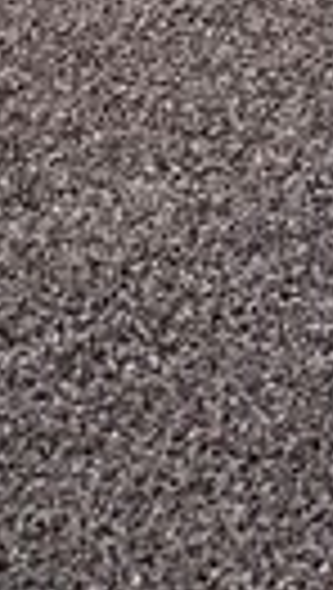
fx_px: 3192
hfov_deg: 4.9
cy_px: -1230
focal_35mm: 204
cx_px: 1692
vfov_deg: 8.6
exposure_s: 1/60
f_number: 1.78
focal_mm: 6.86
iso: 125
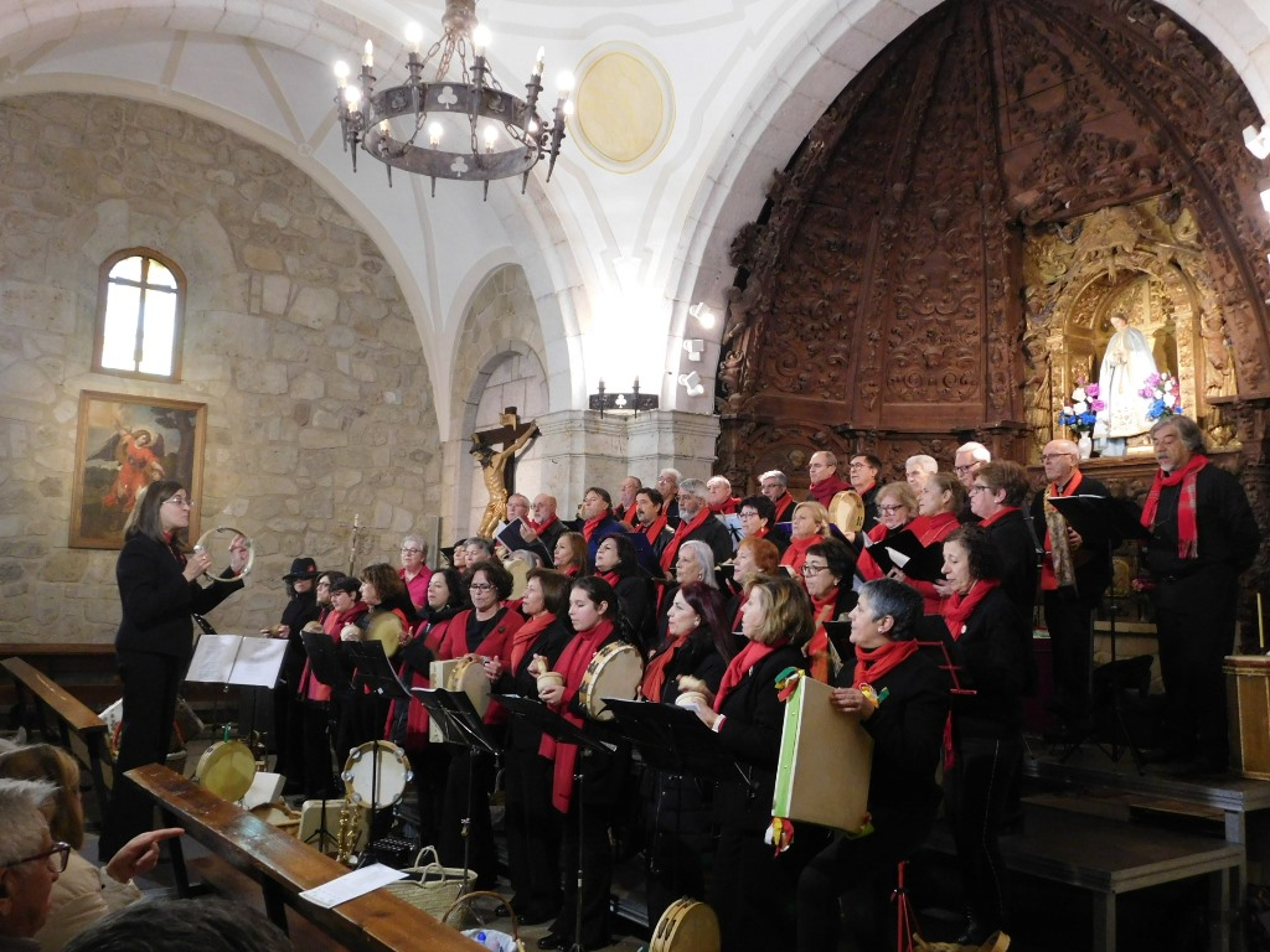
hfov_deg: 60.0
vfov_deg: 46.8
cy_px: 476
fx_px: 1101
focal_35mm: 30
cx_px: 635
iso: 400
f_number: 3.2
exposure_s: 1/30
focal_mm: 5.3
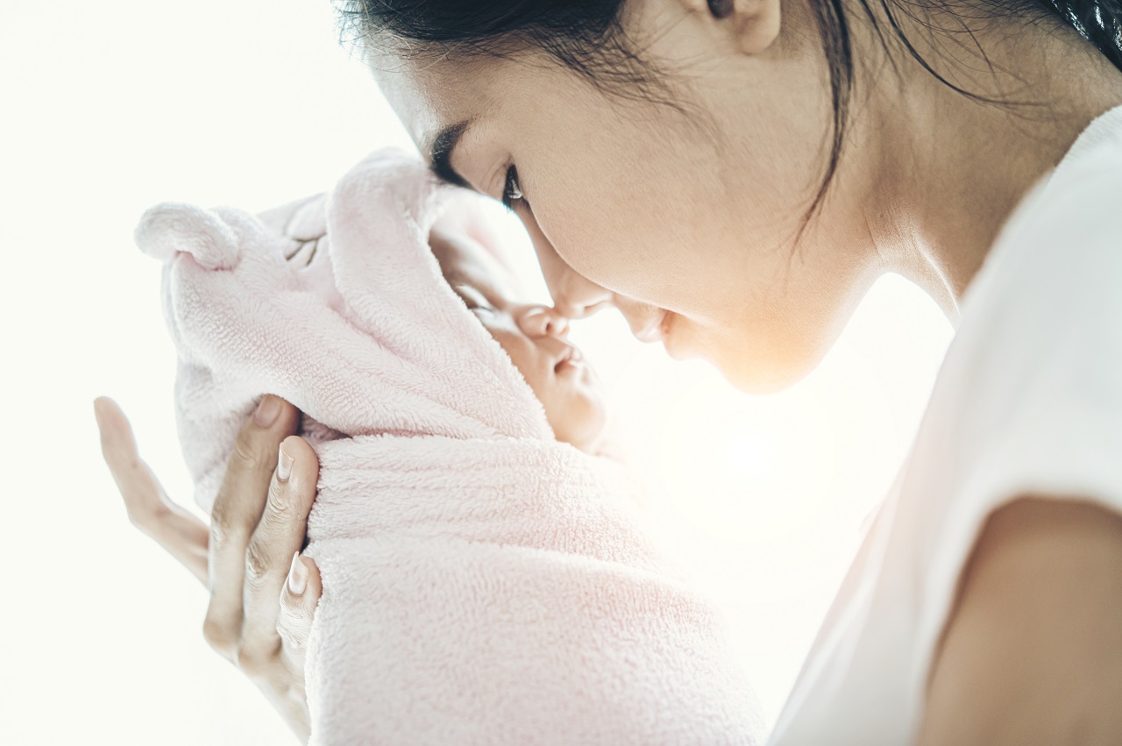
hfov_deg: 33.4
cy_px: 373
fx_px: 1868
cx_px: 561
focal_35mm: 60
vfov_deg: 22.6
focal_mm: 60
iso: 320
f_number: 3
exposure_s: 1/200
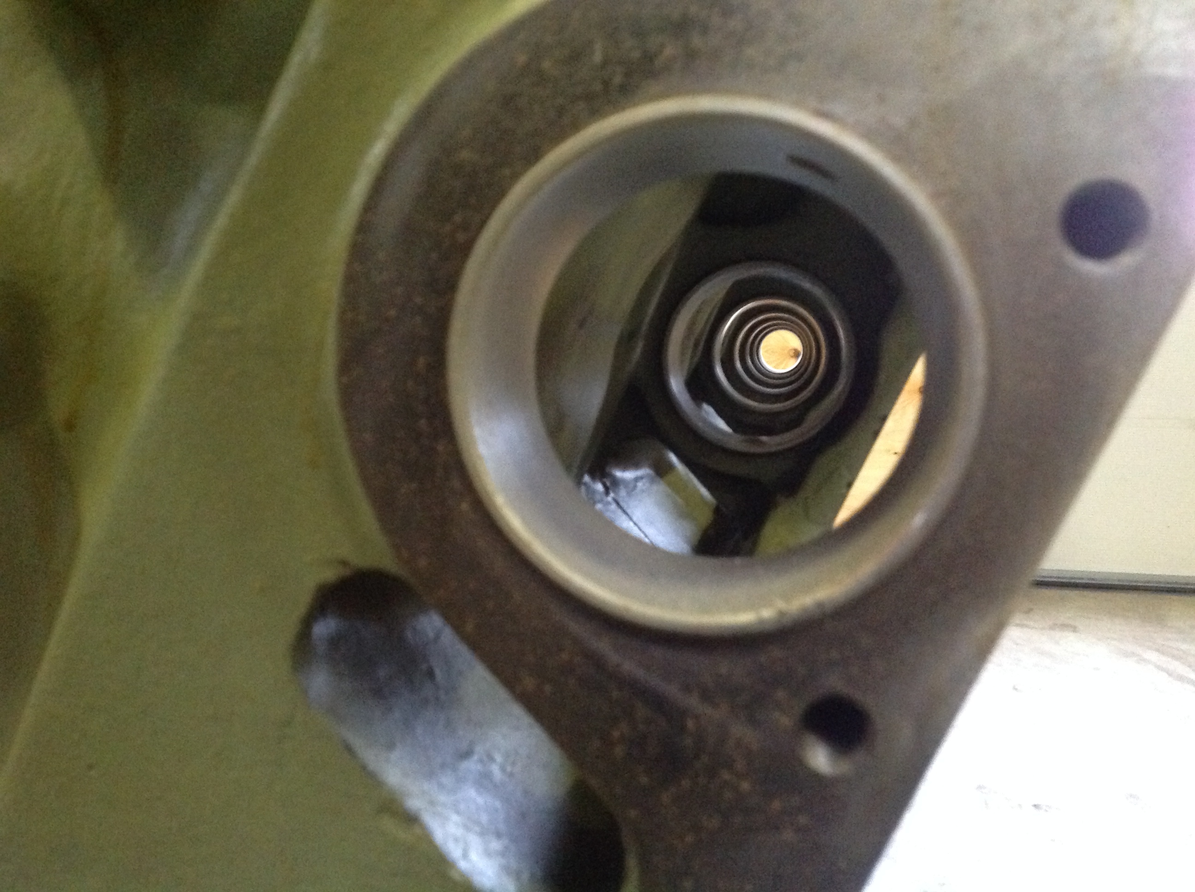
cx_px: 598
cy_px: 446
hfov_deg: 52.7
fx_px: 1206
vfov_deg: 40.6
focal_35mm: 35
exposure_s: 1/15
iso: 640
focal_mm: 4.28
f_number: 2.4
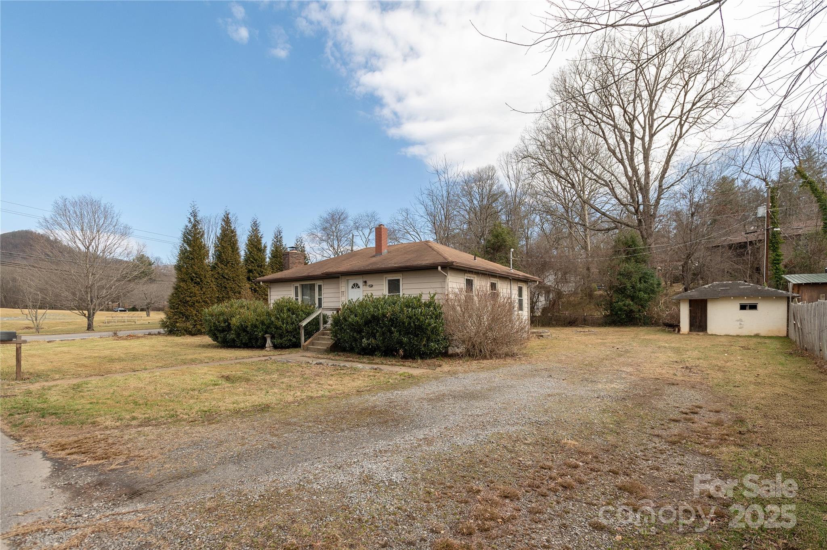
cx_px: 414
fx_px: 390
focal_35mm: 17
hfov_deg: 93.3
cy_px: 275
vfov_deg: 70.3
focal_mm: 17
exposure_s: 1/1000
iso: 320
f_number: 7.1
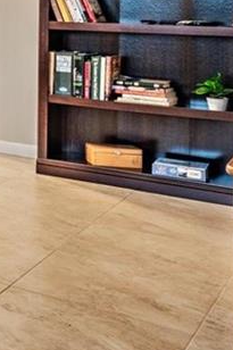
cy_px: -9
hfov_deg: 11.6
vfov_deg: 24.7
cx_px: -430
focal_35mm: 78
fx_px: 758
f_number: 7.1
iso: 100
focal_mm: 15
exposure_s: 1/2.5
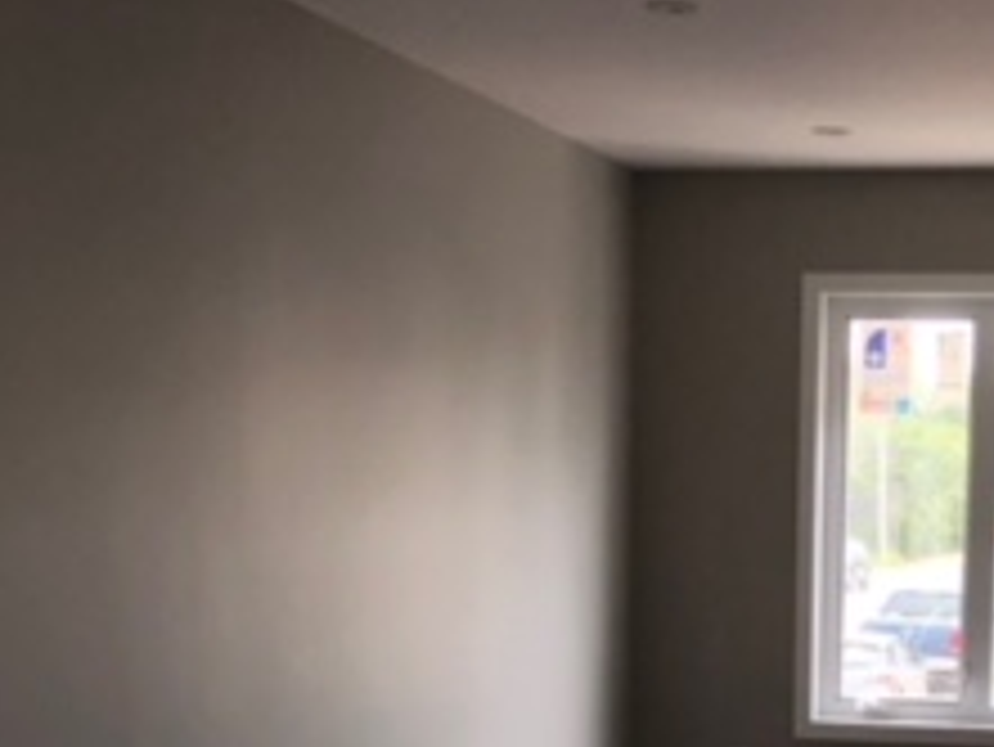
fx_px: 2327
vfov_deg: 16.9
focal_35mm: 81
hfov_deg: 23.7
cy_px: 1035
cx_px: 828
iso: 25
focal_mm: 3.99
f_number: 1.8
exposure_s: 1/120
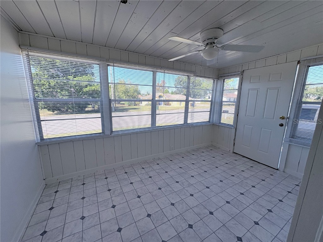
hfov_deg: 102.1
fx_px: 131
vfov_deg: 85.7
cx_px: 162
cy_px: 121
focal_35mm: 14
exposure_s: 1/582
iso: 50
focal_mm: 2.22
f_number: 2.2
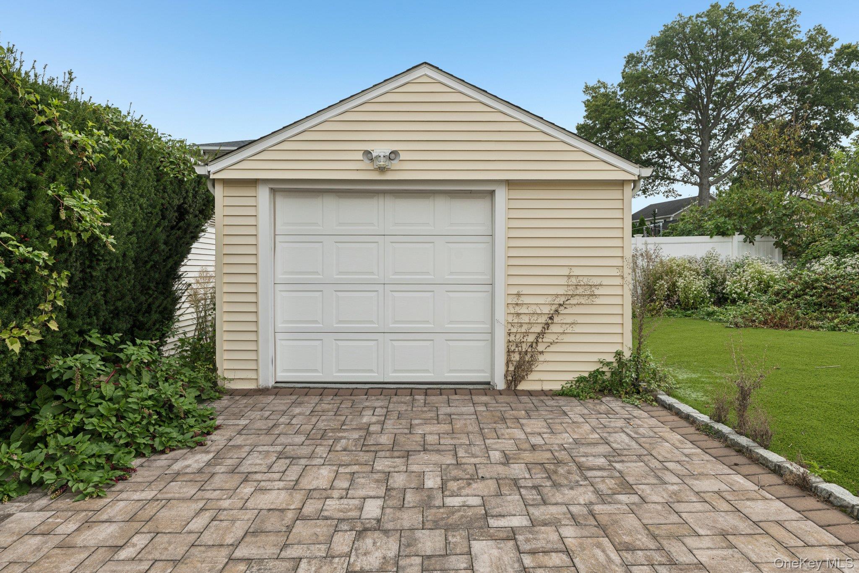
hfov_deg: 84.0
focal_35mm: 20
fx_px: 477
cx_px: 430
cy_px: 286
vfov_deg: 61.9
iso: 125
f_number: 8
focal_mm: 20
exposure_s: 1/320
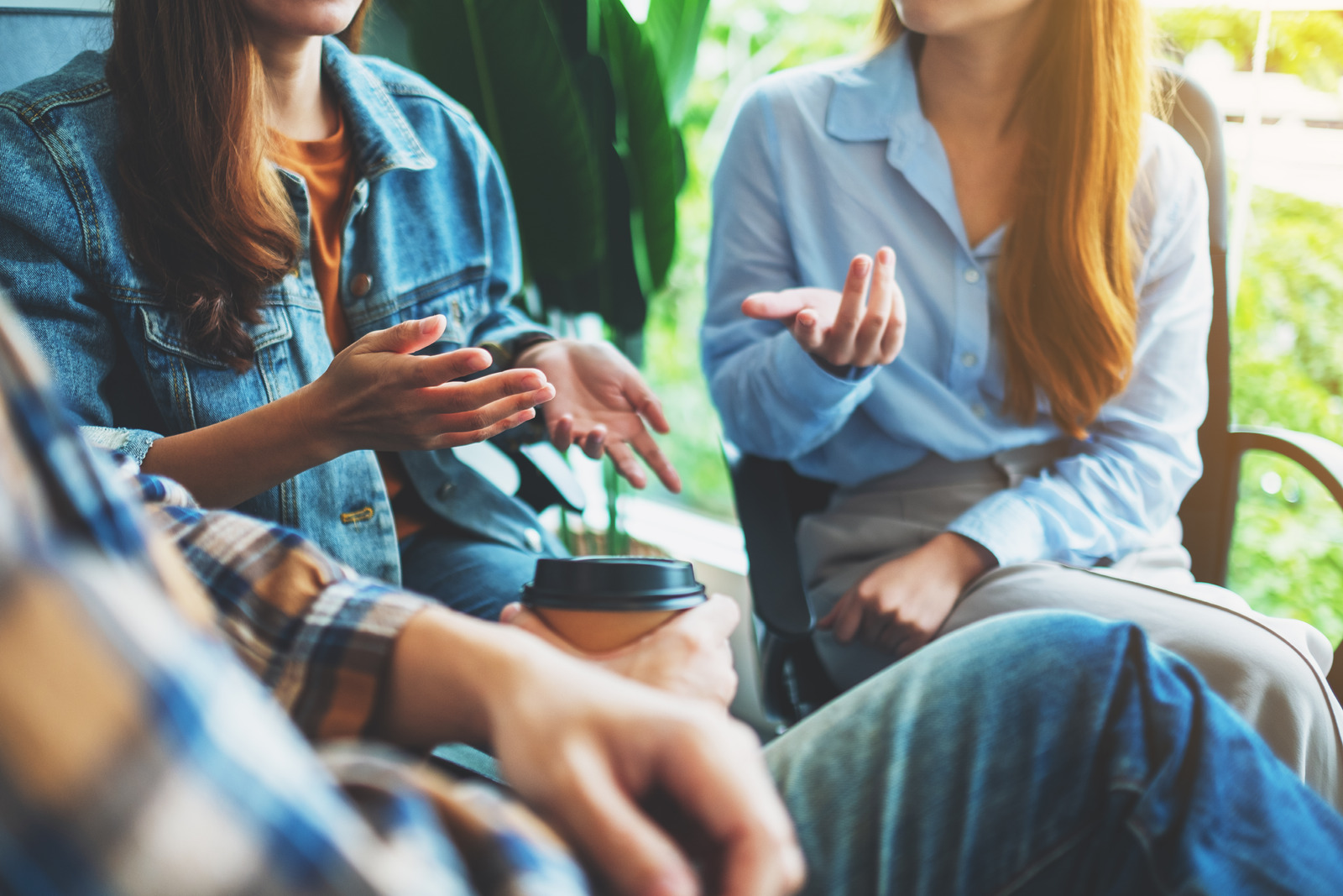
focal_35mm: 35
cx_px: 672
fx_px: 1306
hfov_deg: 54.4
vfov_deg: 37.9
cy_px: 448
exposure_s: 1/350
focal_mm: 23
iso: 200
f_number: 1.4
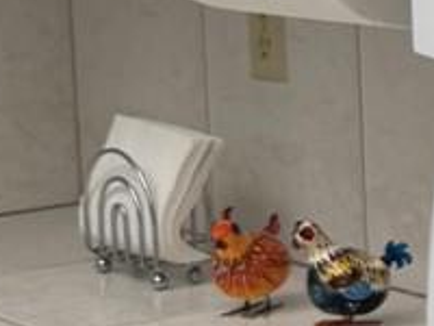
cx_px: 1252
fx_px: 2407
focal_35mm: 192
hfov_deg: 8.7
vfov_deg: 7.7
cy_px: 17
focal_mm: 6.76
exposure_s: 1/188
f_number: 1.78
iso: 64
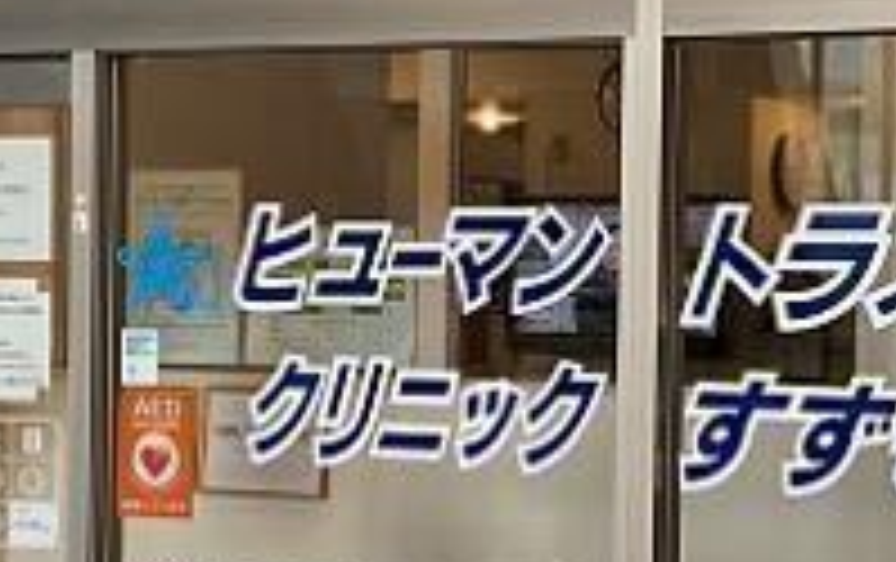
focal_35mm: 83
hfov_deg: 24.6
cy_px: 450
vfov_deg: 15.7
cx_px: 680
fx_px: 2030
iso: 40
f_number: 1.8
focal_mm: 4.25
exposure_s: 1/100
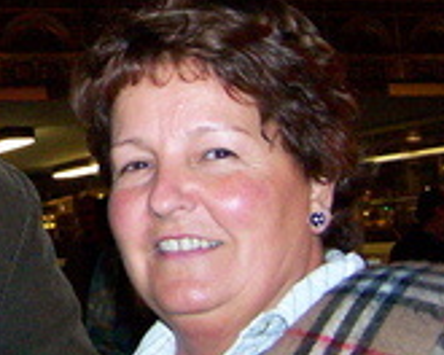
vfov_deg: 15.1
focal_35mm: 101
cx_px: -129
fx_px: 1327
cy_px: 35
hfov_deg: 17.8
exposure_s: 1/60
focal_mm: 6.3
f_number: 2.8
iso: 400
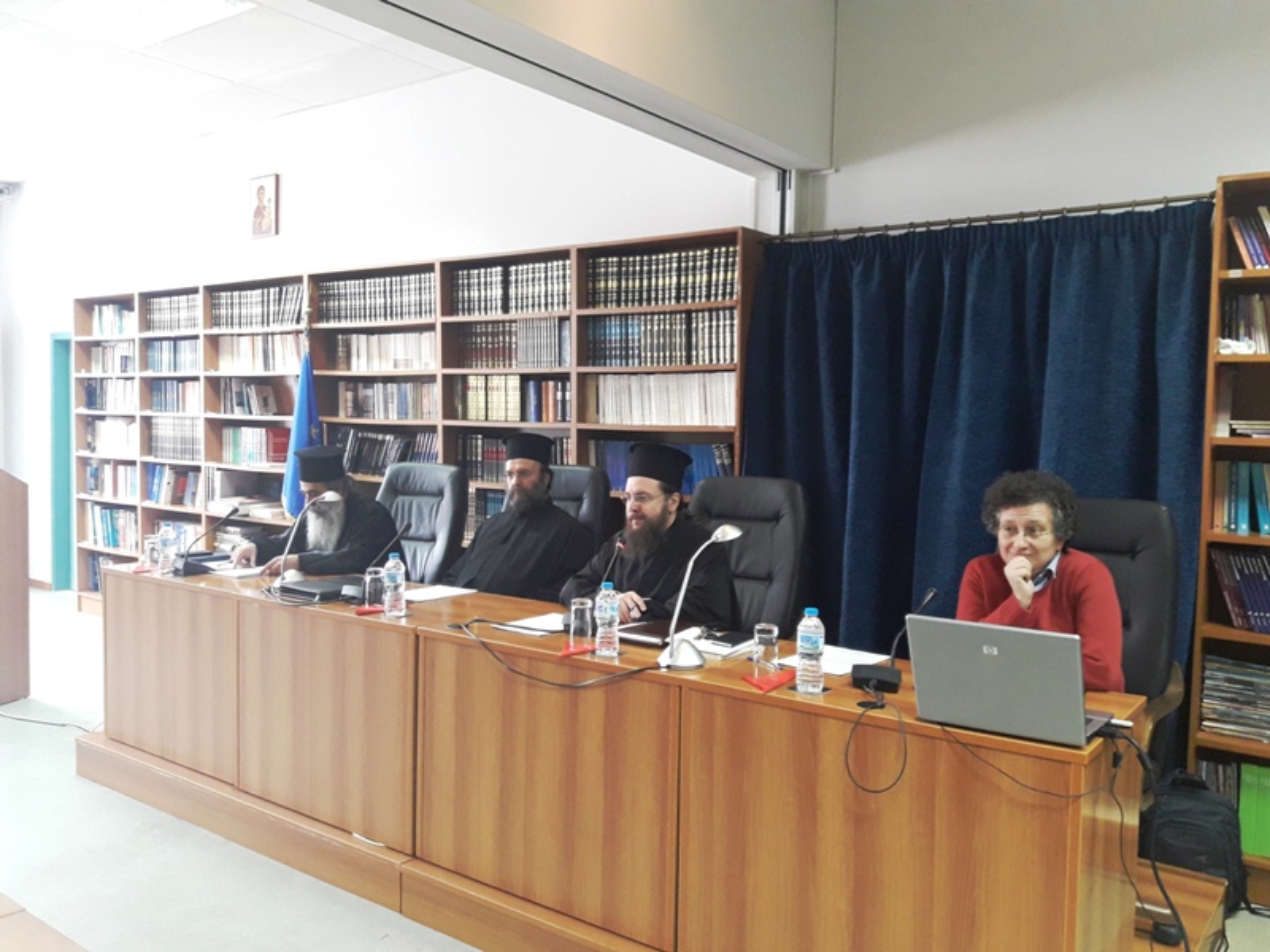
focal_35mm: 28
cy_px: 476
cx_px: 635
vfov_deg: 49.7
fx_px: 1027
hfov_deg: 63.4
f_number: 1.9
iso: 200
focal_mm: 3.7
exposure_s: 1/20
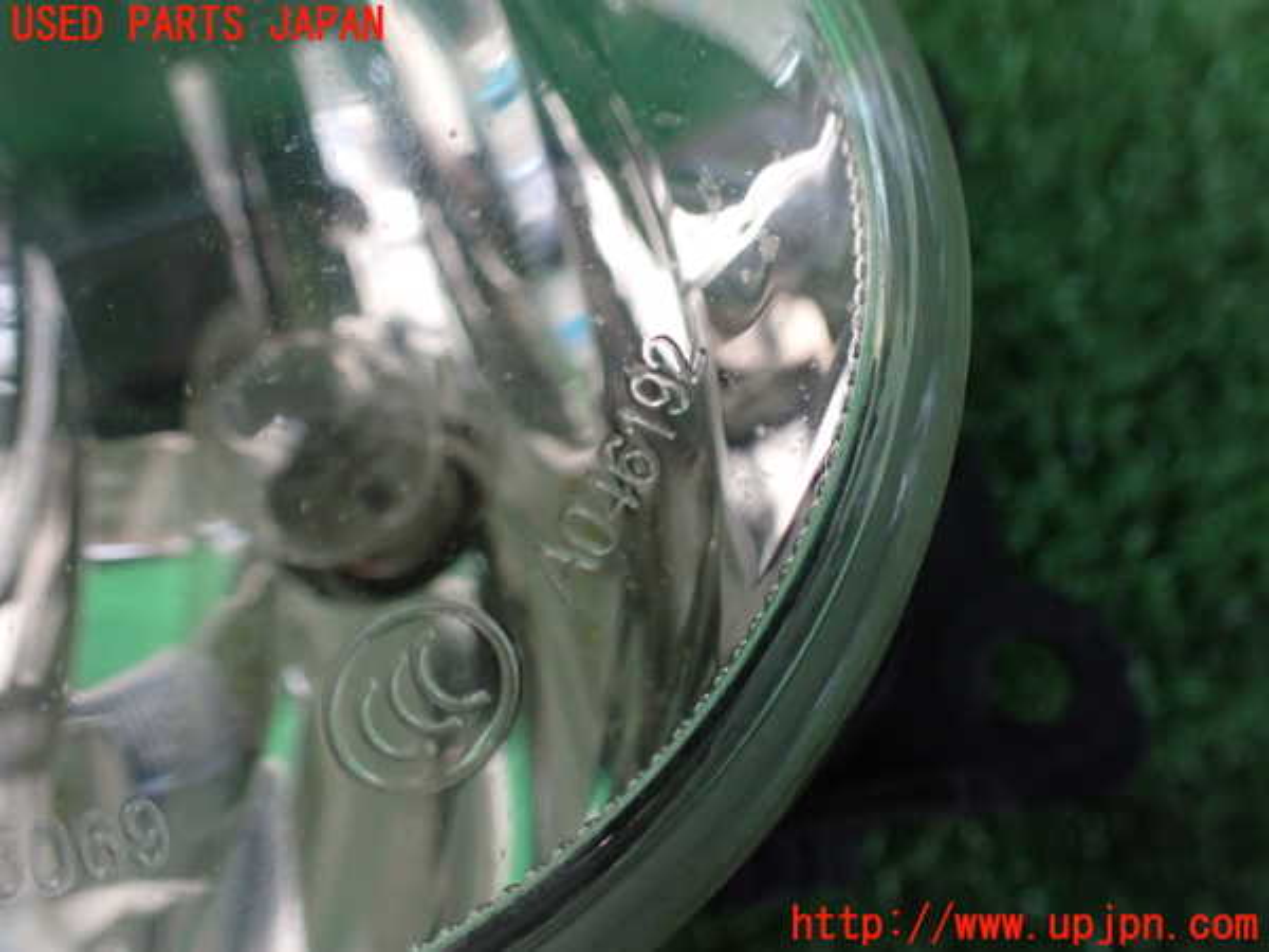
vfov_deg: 46.8
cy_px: 476
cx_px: 634
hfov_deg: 60.0
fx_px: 1100
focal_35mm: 30
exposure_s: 1/125
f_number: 2.3
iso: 800
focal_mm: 5.4
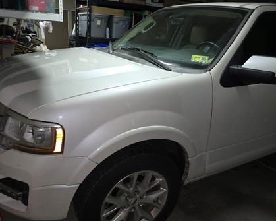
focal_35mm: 27
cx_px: 113
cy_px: 111
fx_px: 220
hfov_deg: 63.6
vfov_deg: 53.2
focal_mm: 6.3
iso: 125
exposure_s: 1/40
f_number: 1.7
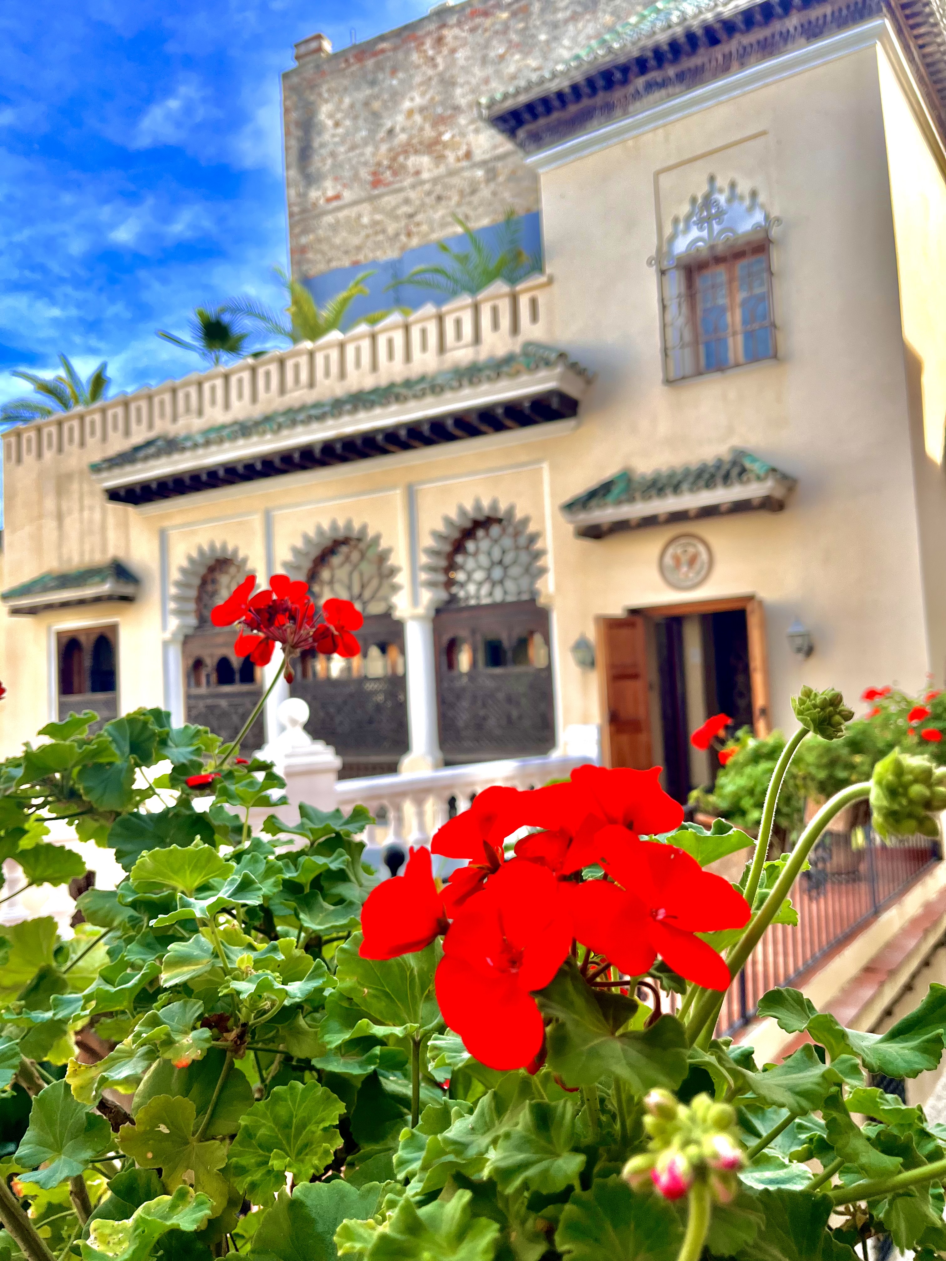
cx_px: 473
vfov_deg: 67.3
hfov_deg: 53.1
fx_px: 947
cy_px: 630
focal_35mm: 26
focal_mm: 5.1
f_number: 1.6
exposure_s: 1/935
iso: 50
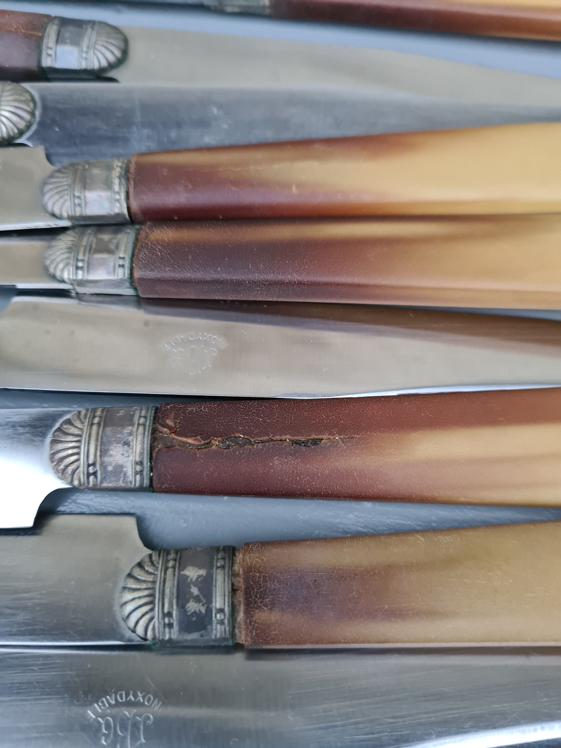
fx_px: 562
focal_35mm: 26
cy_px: 374
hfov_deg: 53.1
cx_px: 280
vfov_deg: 67.3
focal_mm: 5.4
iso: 640
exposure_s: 1/33
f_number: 1.8
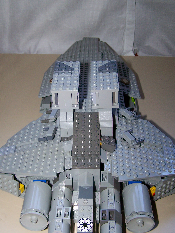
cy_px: 117
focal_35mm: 54
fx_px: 364
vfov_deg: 35.5
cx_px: 82
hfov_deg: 27.1
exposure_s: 1/60
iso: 80
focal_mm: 6.7
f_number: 2.8
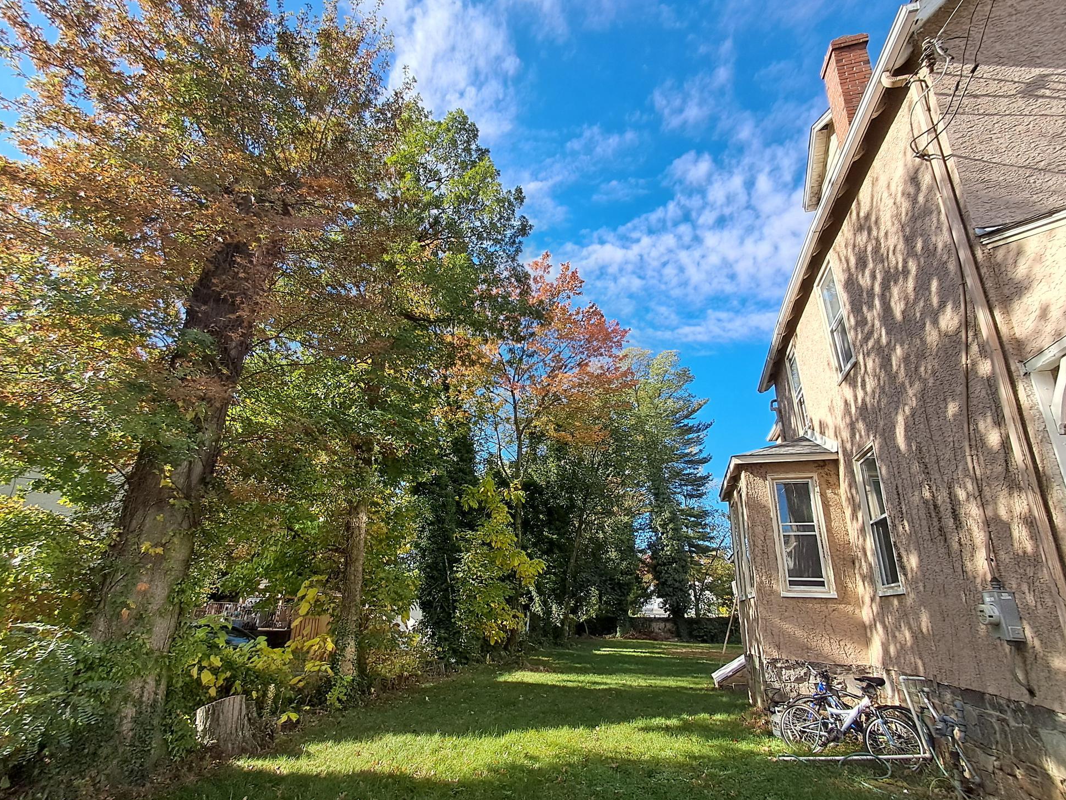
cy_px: 424
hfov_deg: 91.0
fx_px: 524
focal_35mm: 17
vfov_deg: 74.7
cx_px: 511
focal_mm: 1.64
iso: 40
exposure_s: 1/766
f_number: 2.2
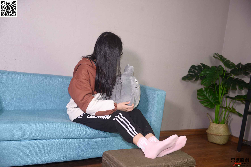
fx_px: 244
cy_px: 84
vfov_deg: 37.9
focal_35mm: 35
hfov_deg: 54.4
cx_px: 126
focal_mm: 35
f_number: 5.6
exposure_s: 1/100
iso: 500
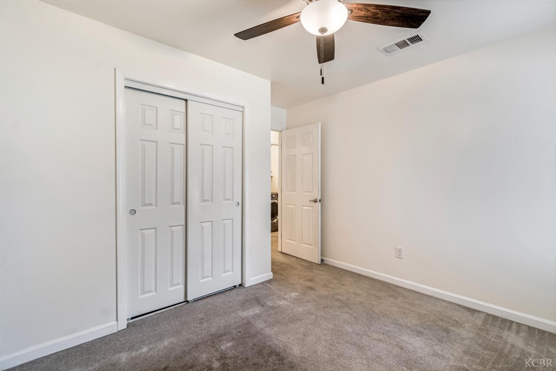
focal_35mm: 15
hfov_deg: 100.4
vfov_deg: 77.3
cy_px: 186
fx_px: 232
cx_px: 278
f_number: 9
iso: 500
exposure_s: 1/10
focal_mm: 10
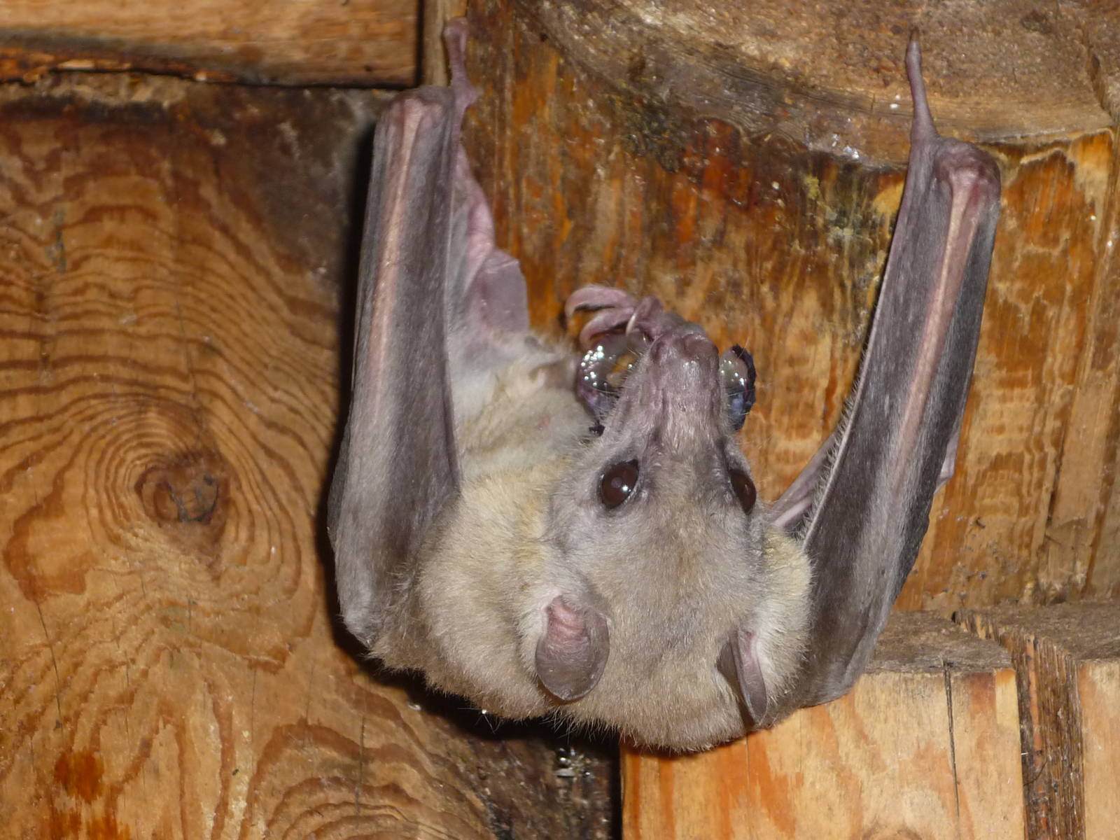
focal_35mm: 127
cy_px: 420
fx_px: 4109
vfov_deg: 11.7
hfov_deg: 15.5
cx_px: 560
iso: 200
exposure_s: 1/60
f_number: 5.1
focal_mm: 16.5
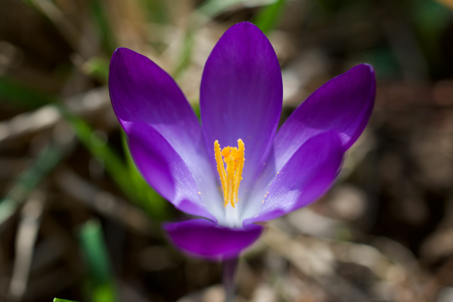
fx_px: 629
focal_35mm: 50
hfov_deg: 39.6
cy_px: 151
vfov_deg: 27.0
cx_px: 226
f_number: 6.3
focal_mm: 50
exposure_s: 1/160
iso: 100
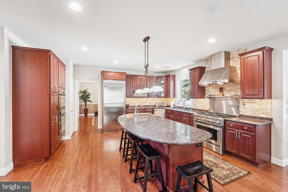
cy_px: 96
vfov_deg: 77.7
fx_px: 119
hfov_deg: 100.8
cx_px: 144
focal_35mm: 15
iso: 500
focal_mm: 14.9
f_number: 8
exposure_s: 1/4
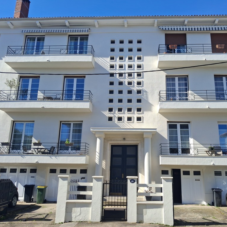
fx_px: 237
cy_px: 114
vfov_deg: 51.1
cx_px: 126
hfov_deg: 51.0
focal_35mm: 32
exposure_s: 1/425
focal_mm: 4
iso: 20
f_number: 1.8
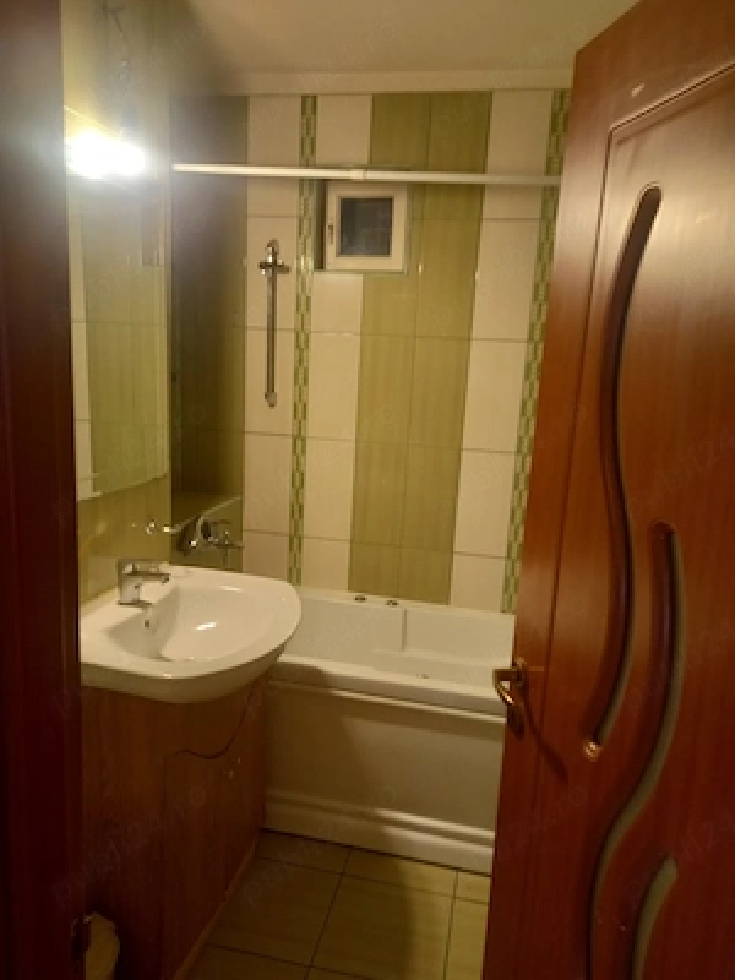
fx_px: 708
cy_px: 490
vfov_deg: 69.4
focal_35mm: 25
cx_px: 368
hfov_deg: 54.9
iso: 200
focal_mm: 4.6
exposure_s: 1/40
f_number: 2
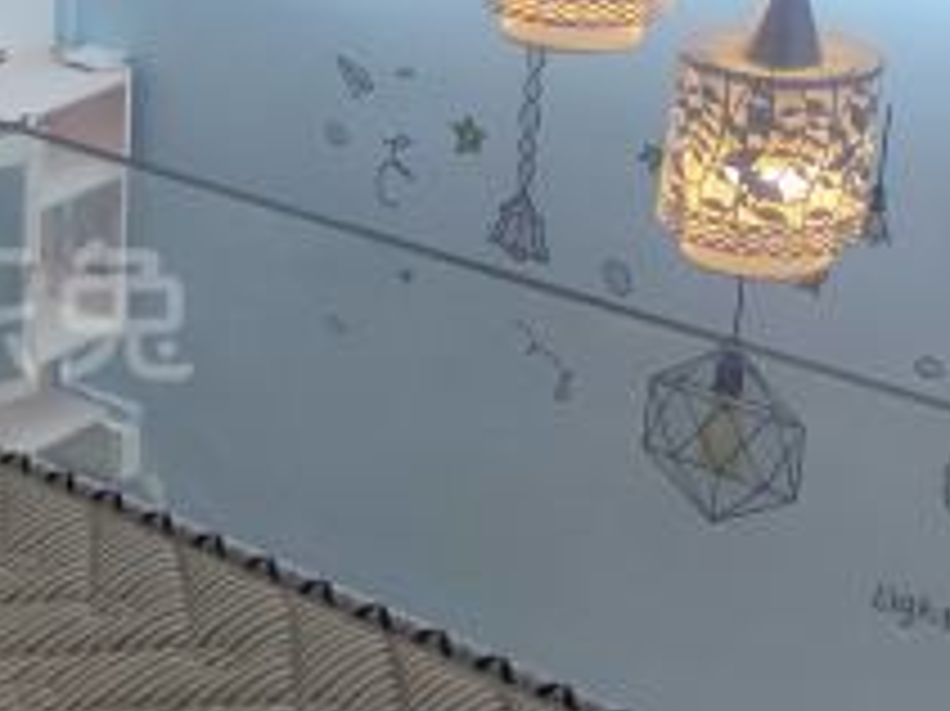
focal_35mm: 91
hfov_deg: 20.3
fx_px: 2496
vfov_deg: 16.2
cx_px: -167
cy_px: 266
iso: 120
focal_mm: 6.78
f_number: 1.85
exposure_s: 1/100
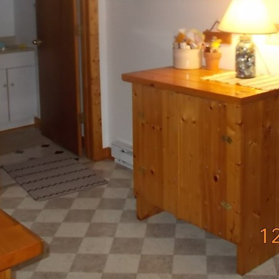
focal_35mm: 53
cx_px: 168
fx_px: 483
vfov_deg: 31.3
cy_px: 52
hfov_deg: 32.1
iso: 200
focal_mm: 4.6
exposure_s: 1/25
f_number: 3.2
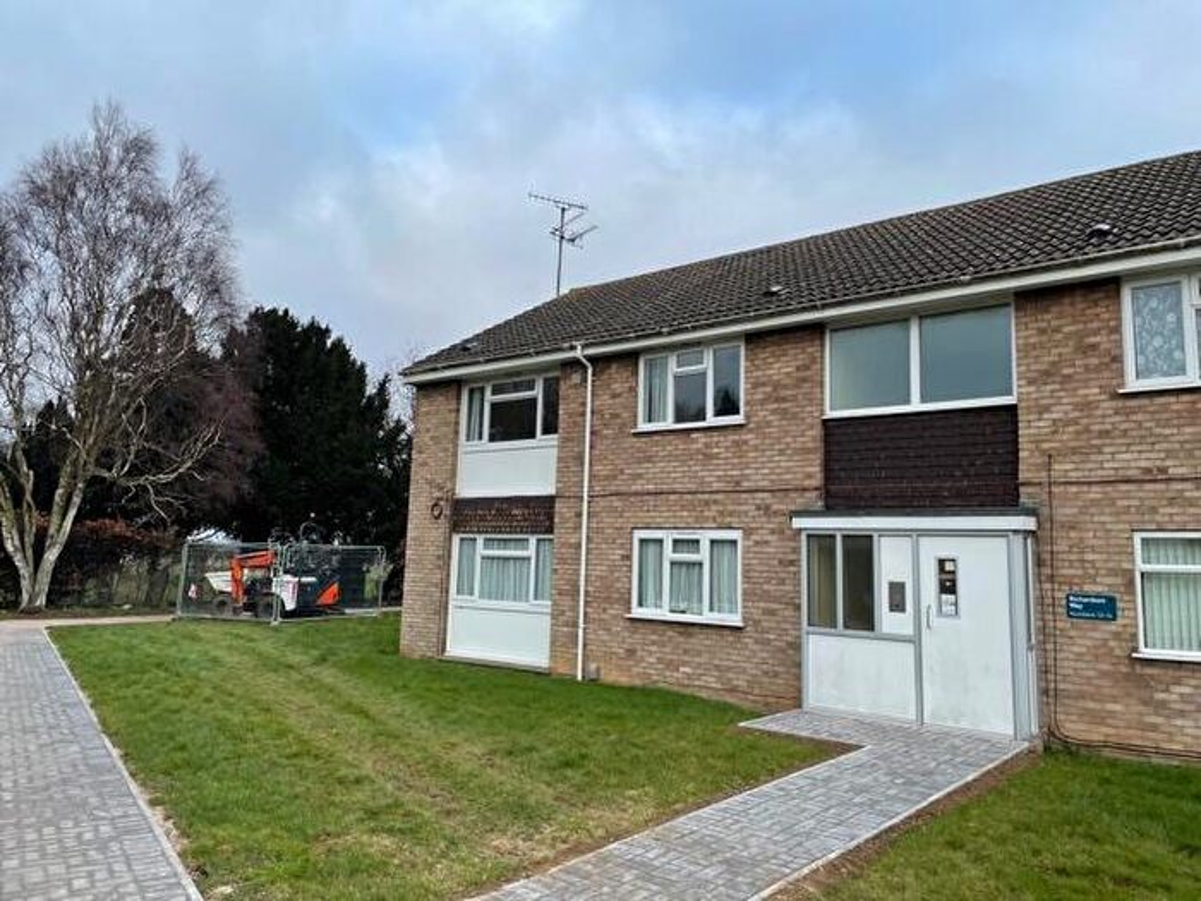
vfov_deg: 53.1
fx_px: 902
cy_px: 450
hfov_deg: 67.3
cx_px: 600
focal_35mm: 26
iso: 32
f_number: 1.6
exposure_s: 1/1043
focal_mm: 4.2
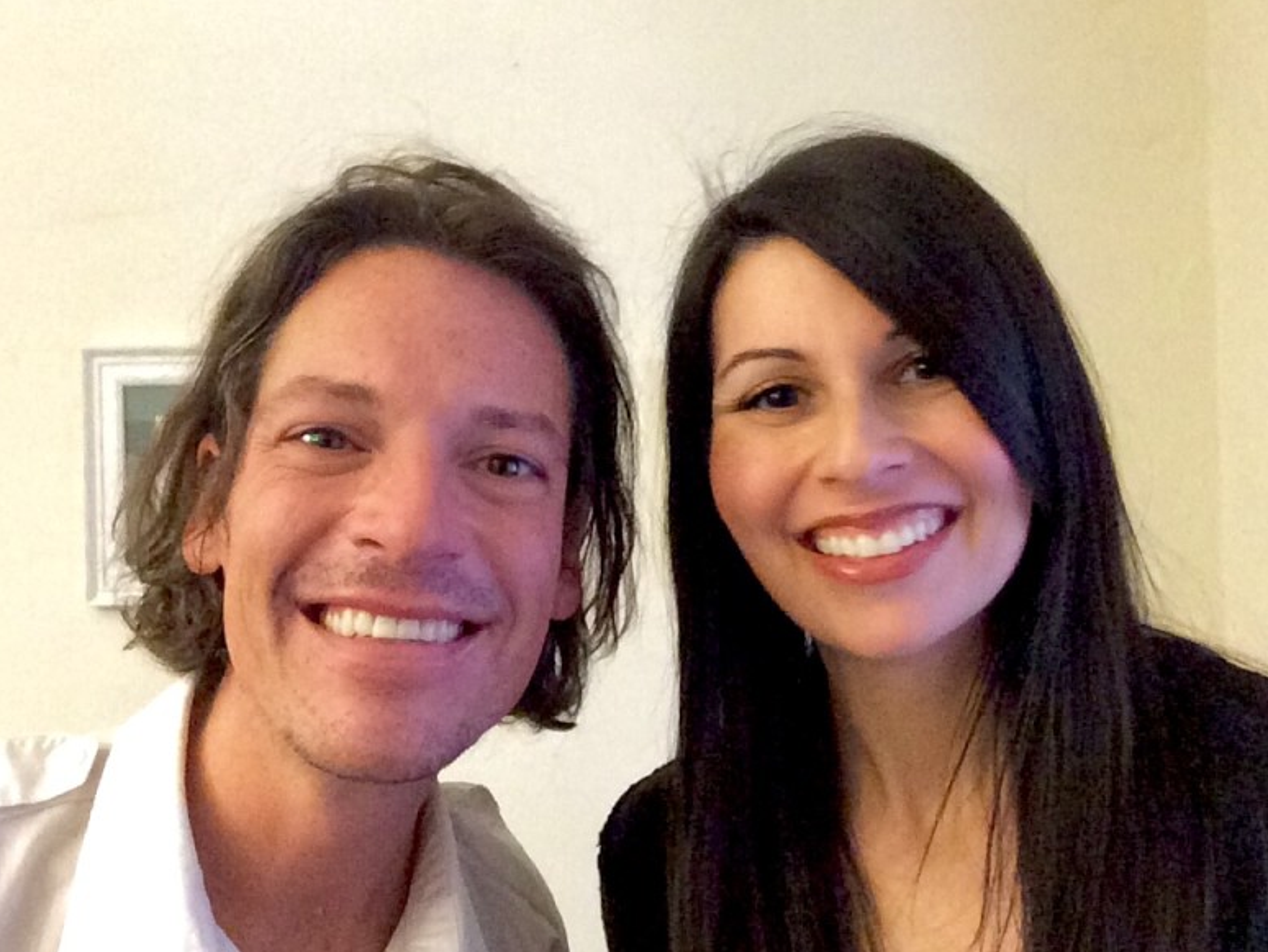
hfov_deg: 45.8
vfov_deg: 35.1
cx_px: 614
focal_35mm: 41
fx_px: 1502
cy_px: 506
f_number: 2.4
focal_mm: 2.15
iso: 800
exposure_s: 1/15
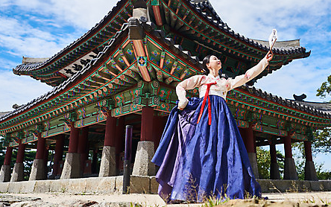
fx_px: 298
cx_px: 173
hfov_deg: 58.1
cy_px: 78
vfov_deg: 38.1
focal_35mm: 33
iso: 100
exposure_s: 1/2500
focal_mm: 24
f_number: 2.8
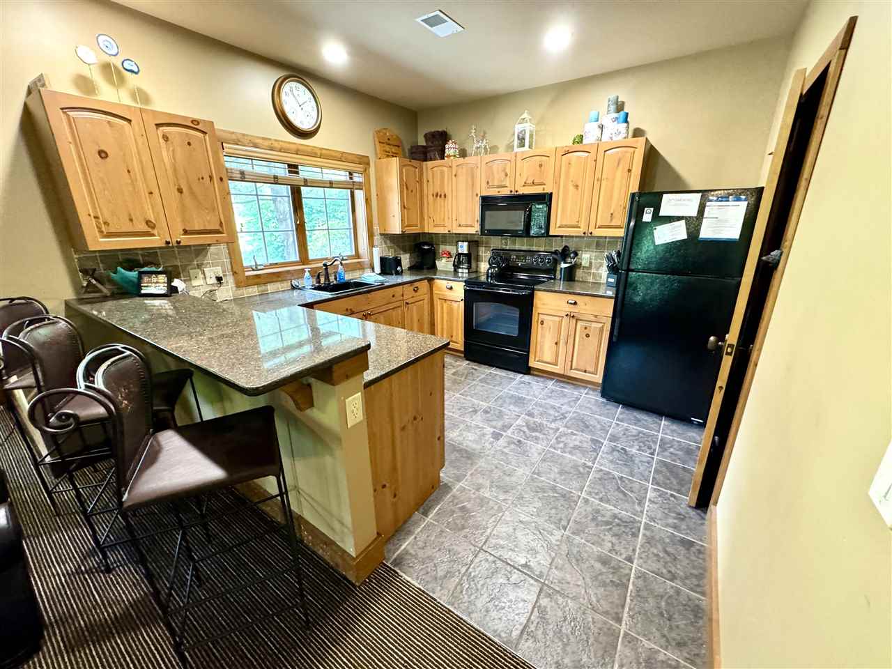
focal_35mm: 14
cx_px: 446
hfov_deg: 102.1
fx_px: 361
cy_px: 334
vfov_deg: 85.7
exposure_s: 1/60
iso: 640
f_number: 2.2
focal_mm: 2.22
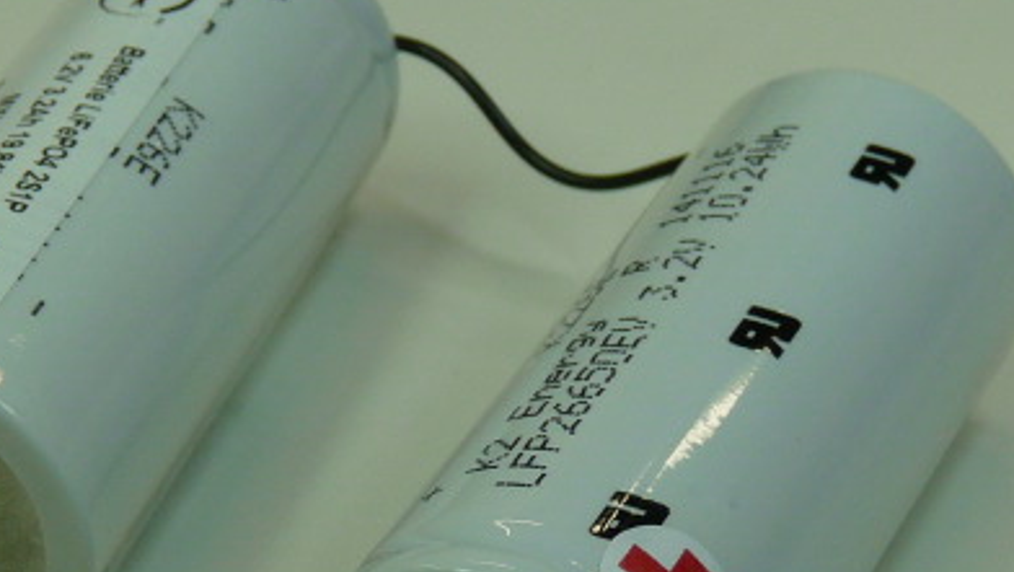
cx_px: 419
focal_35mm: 144
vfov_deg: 8.4
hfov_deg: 14.9
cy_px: 437
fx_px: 3874
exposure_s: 1/125
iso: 100
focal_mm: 8.2
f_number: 3.6
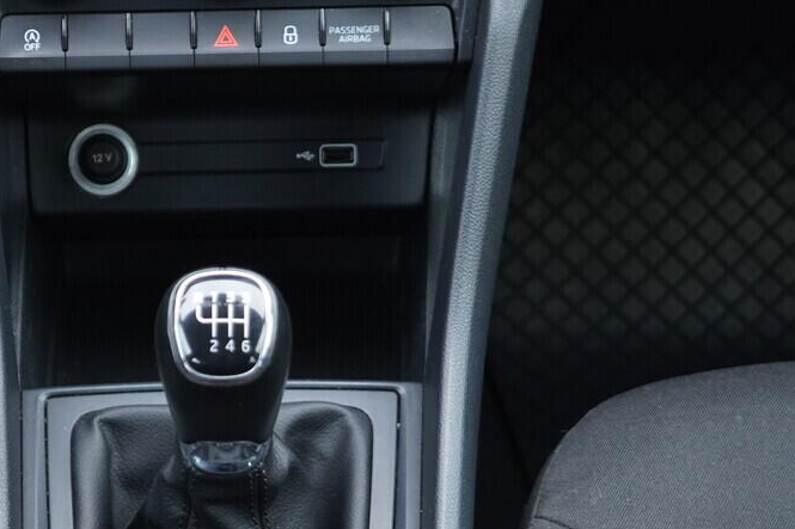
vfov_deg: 17.1
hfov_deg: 25.7
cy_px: 536
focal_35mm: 78
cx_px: 196
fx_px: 1722
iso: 400
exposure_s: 1/40
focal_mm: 24
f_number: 2.8
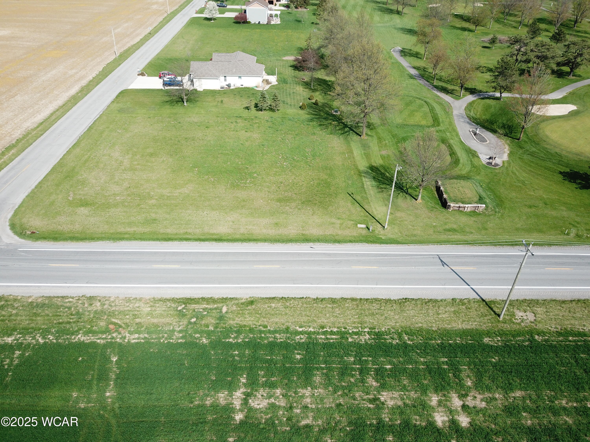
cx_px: 295
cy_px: 221
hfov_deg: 67.3
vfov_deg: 53.1
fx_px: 443
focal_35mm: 26
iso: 100
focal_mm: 4.7
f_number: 2.2
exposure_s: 1/1025
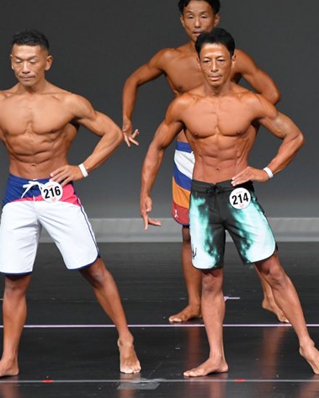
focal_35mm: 530
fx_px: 6249
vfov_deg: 3.6
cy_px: 183
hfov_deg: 2.9
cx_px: 291
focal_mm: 230
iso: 4000
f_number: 5.6
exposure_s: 1/400
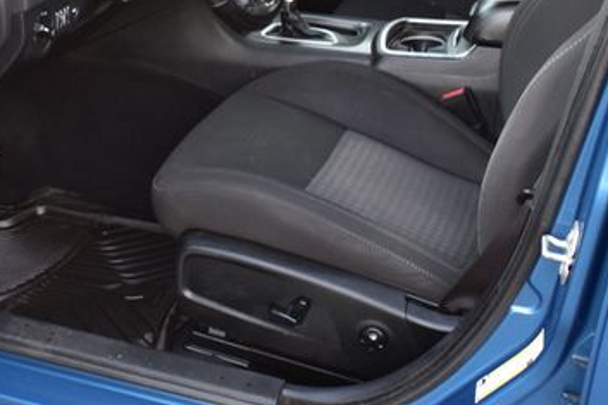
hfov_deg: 29.5
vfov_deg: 19.9
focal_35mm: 68
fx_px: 1146
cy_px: 126
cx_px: 198
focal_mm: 25
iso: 560
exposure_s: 1/15
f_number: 6.3
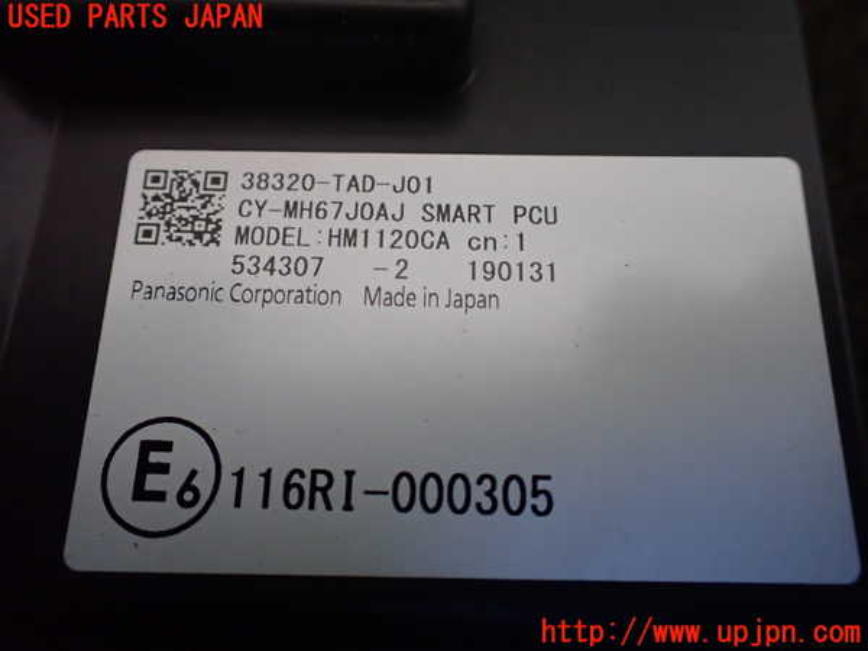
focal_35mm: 30
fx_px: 752
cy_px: 326
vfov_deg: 46.8
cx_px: 434
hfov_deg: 60.0
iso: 500
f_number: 2.3
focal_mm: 5.4
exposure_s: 1/125
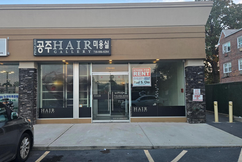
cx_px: 109
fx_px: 182
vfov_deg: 47.9
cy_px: 84
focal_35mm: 27
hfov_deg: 67.2
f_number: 1.8
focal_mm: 5.4
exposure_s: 1/180
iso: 100
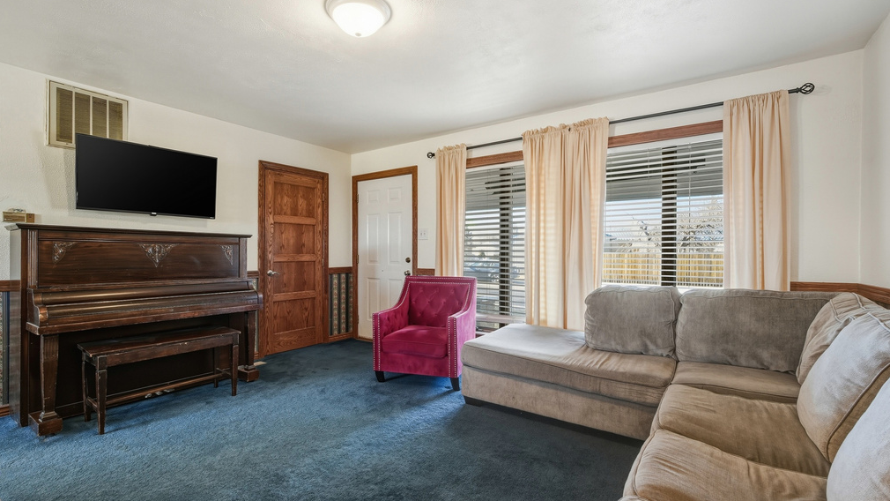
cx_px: 440
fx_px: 414
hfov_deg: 94.2
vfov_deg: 62.3
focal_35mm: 18
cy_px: 253
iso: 200
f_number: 9
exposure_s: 1/30
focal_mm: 16.5
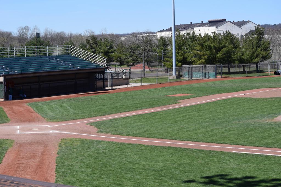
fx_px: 644
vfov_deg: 16.6
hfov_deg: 24.6
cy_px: 94
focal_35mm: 82
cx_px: 140
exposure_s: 1/1600
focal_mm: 55
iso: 400
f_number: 6.3
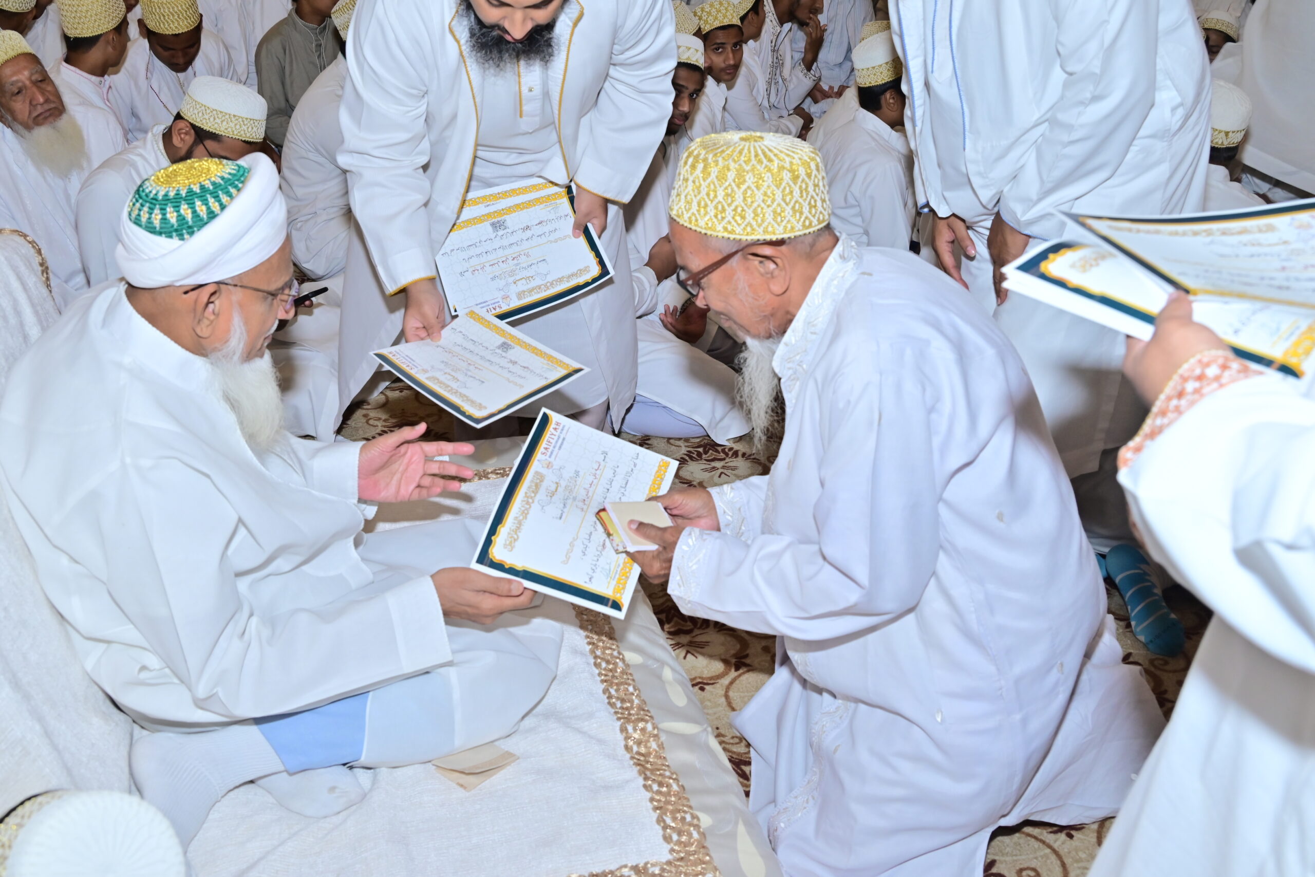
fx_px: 1315
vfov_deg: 36.9
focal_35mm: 36
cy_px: 438
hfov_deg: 53.1
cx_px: 658
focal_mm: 36
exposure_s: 1/125
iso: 640
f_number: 8
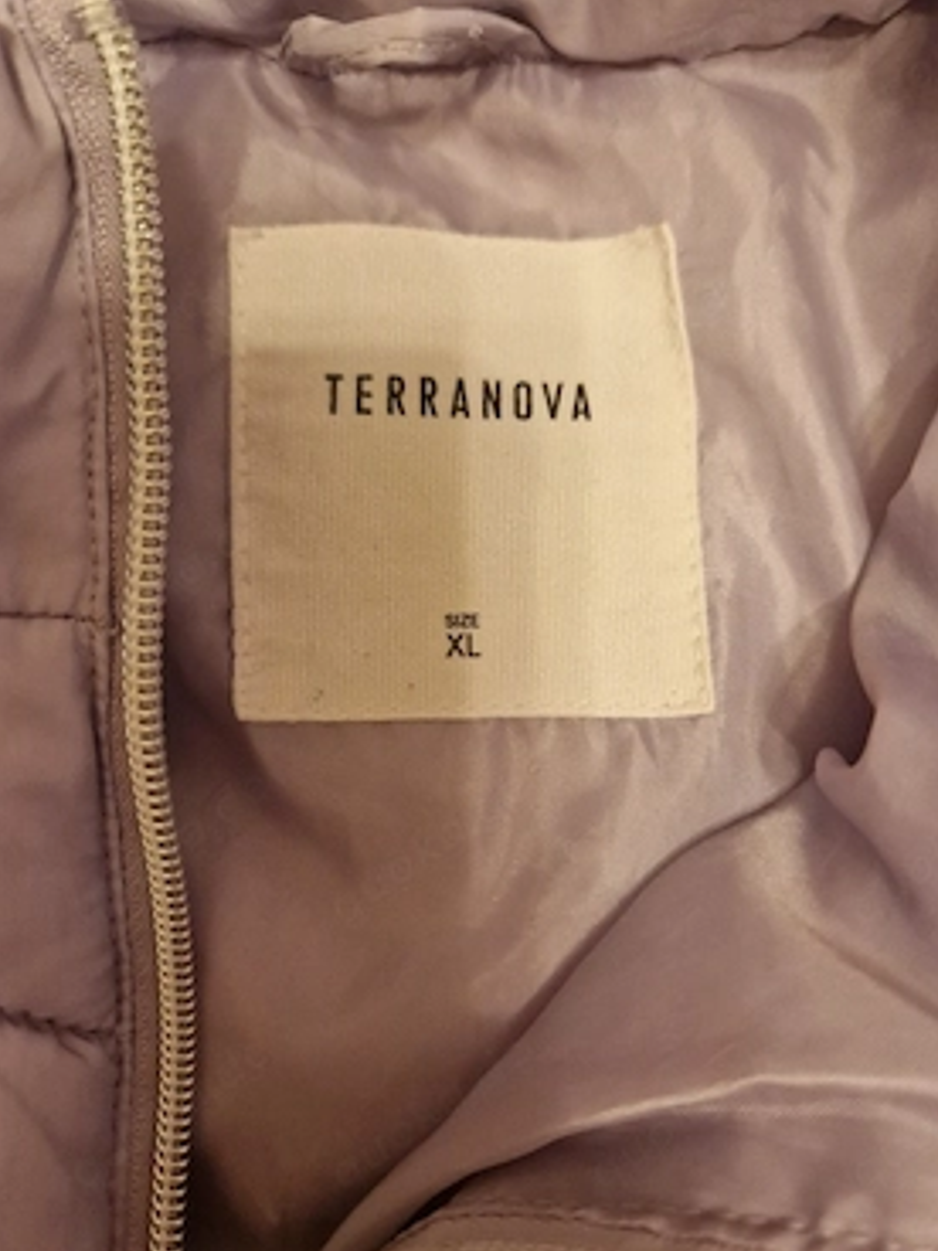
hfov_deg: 54.8
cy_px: 619
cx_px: 503
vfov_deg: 69.4
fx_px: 903
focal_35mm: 25
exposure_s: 1/100
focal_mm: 5.4
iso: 800
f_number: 1.8
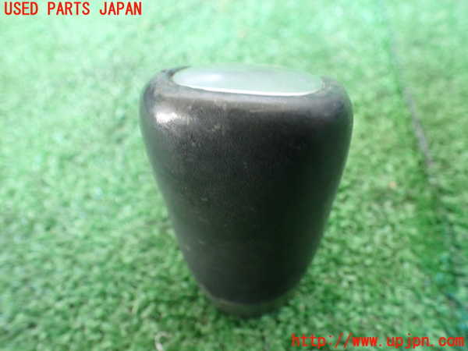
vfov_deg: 46.8
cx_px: 234
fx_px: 406
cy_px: 176
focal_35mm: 30
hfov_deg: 60.0
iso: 1000
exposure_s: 1/30
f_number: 2.3
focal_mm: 5.4
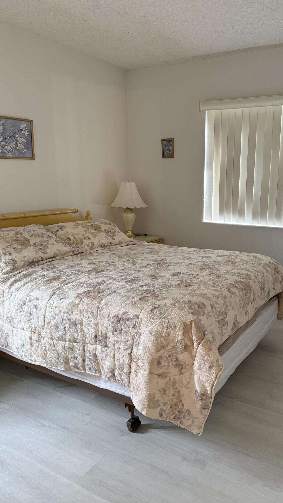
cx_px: 194
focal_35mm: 27
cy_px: 254
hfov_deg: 42.2
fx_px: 360
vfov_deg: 69.9
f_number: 1.78
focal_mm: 6.76
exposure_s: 1/60
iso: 320
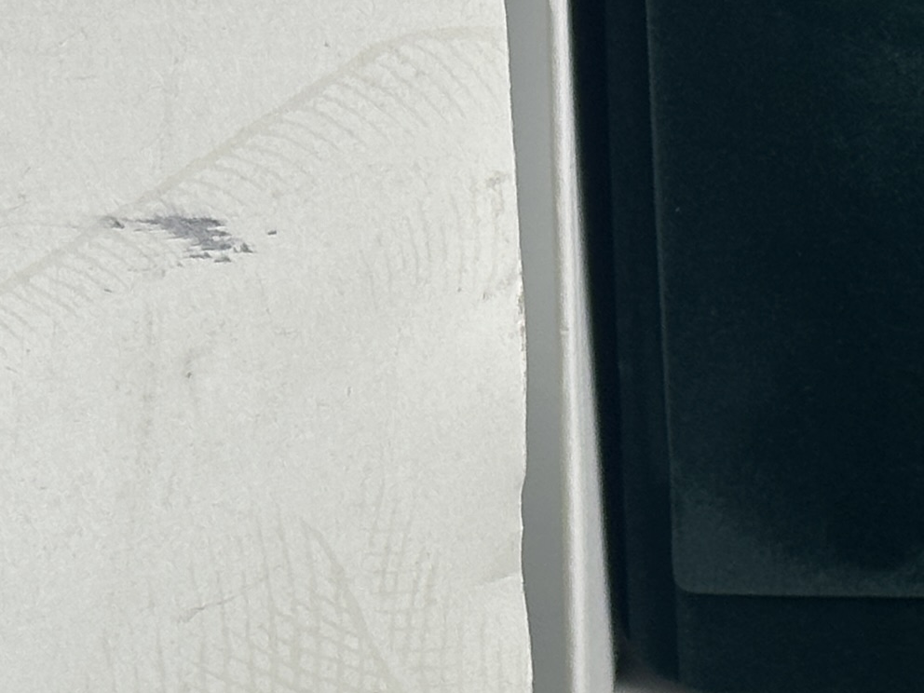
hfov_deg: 10.1
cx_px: 551
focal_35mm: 195
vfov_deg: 7.6
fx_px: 5205
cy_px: 764
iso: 50
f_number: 1.78
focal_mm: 6.86
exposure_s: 1/176
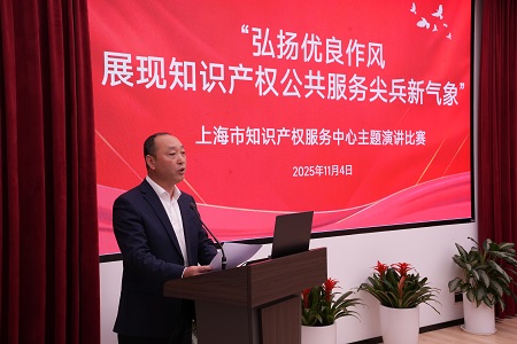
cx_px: 258
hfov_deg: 44.5
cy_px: 172
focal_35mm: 44
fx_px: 632
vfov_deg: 30.5
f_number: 11
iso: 1250
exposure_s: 1/50
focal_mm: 44
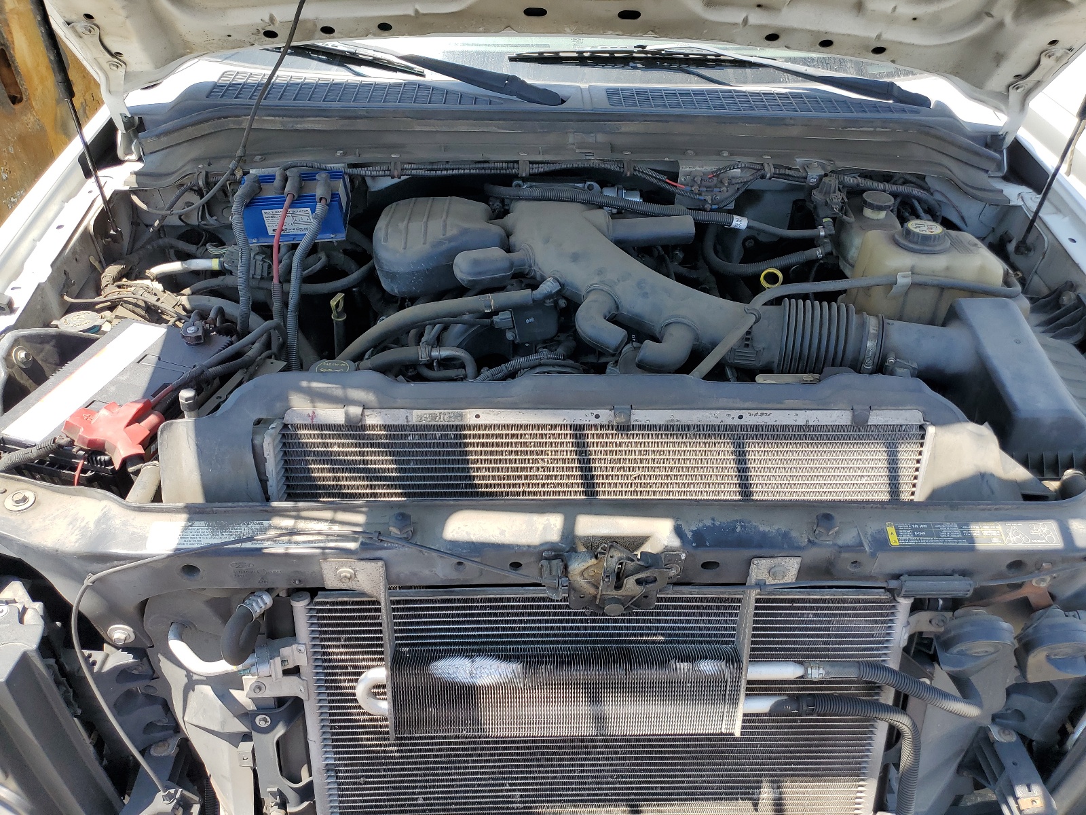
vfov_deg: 53.1
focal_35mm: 26
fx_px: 816
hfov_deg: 67.3
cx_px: 543
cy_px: 408
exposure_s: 1/714
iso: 50
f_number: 1.5
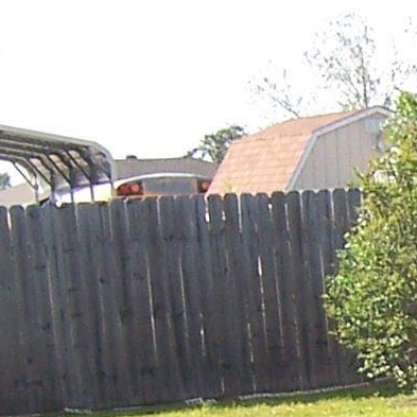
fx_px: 2331
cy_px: 619
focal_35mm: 171
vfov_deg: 9.9
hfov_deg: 9.6
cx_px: 811
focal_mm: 5.5
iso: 80
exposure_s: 1/750
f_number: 3.4
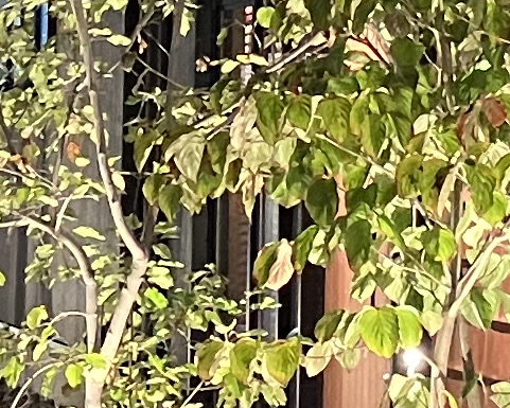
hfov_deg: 8.4
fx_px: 3457
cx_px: 153
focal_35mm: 229
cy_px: 48
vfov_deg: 6.7
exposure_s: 1/25
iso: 400
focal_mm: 3.99
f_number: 1.8
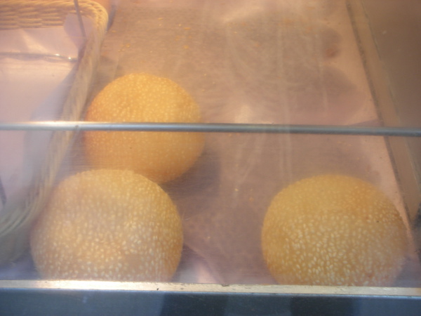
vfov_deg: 27.5
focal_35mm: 53
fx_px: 645
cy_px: 158
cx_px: 210
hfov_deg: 36.2
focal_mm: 8.8
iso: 50
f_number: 3.7
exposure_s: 1/7.6
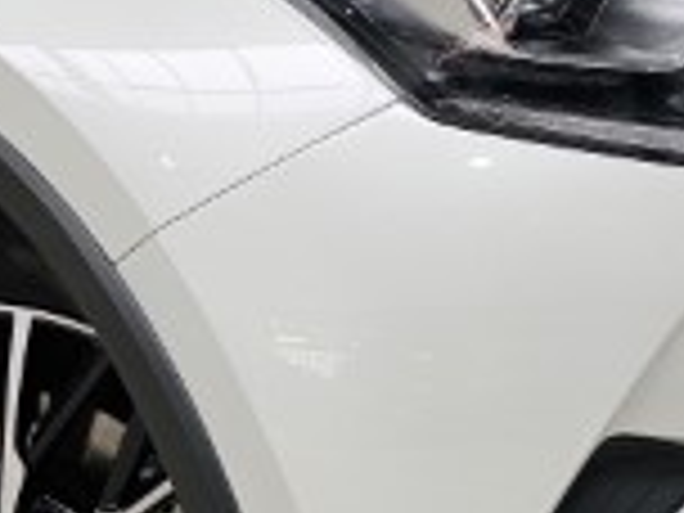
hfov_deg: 20.2
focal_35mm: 97
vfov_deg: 15.2
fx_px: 1917
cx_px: 324
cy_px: 162
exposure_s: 1/100
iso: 25
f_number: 1.7
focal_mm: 6.3
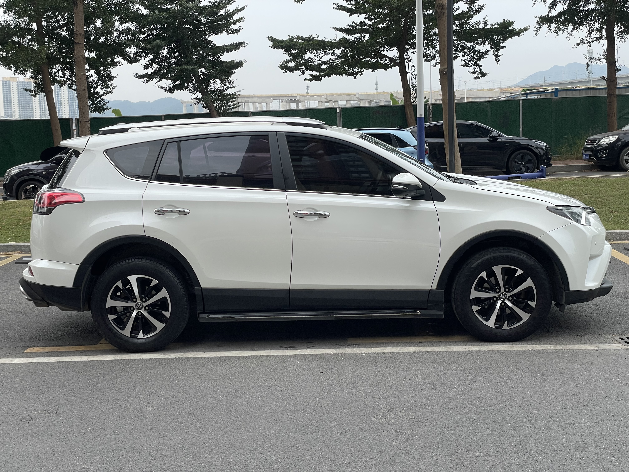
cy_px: 236
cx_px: 314
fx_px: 945
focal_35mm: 52
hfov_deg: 36.8
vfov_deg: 28.0
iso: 25
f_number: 2
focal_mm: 6
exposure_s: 1/421
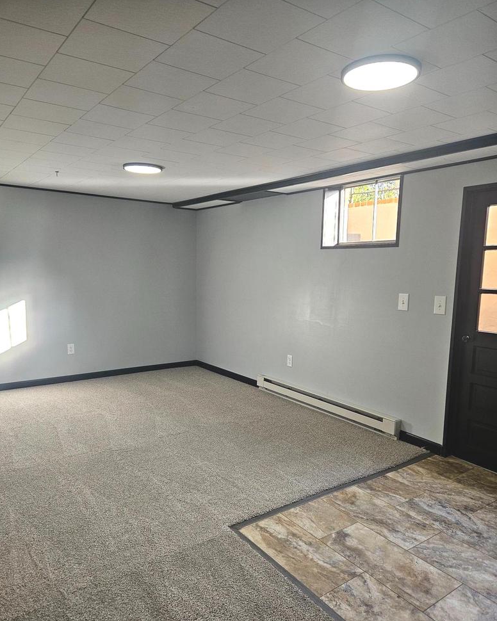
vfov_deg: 68.0
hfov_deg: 56.8
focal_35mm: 25
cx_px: 245
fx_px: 460
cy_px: 339
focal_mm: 5.4
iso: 100
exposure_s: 1/120
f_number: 1.8
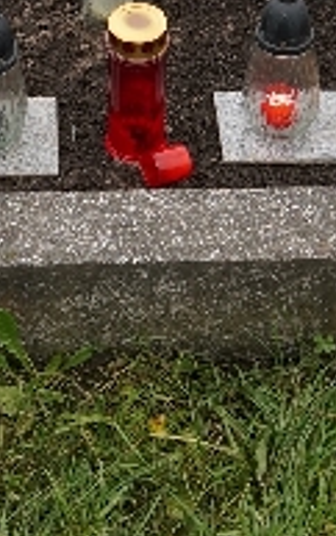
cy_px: -247
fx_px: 1476
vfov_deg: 18.4
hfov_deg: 13.0
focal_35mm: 101
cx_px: 119
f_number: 6.3
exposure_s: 1/125
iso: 400
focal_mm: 16
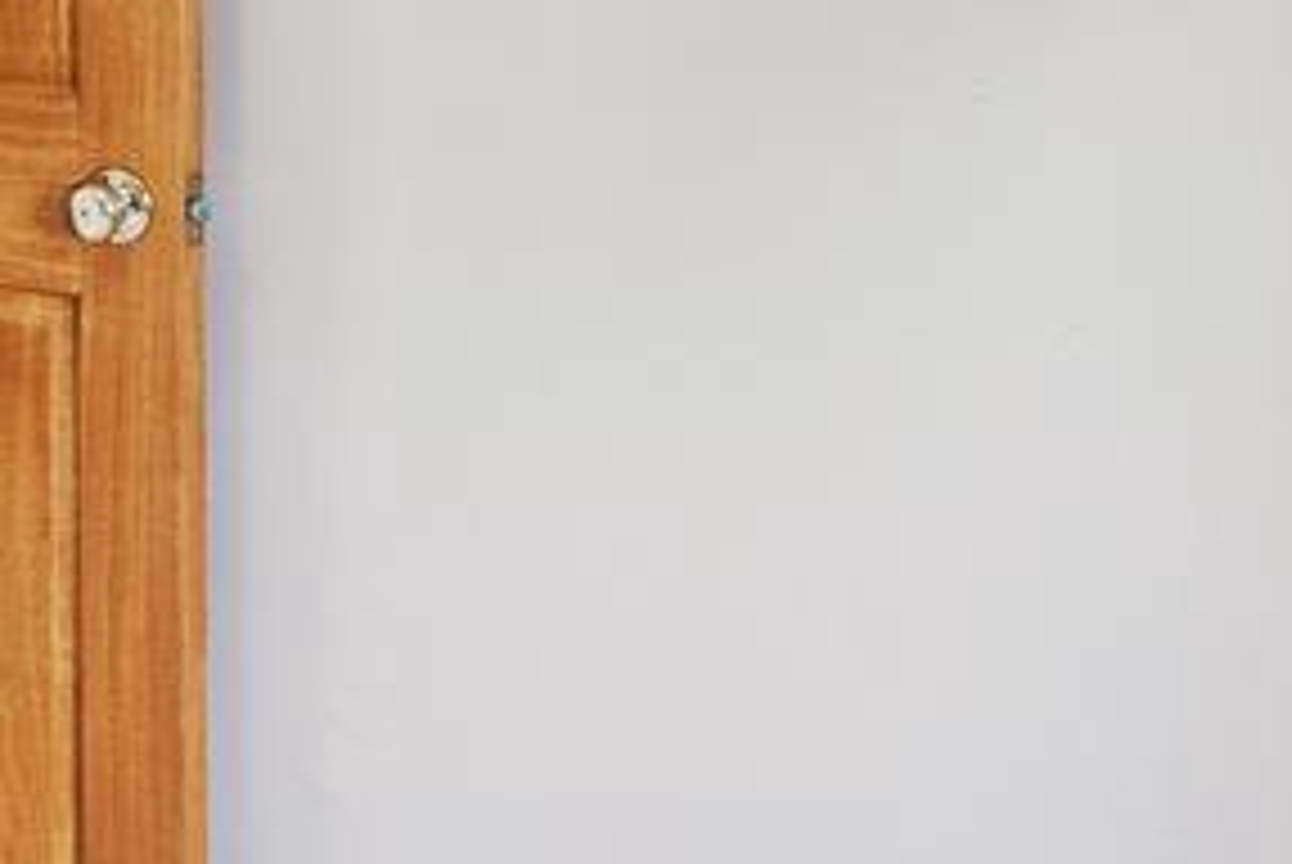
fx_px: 4095
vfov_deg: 11.5
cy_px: -457
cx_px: -1260
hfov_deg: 14.8
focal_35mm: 114
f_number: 8
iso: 400
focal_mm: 16
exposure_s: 1/6
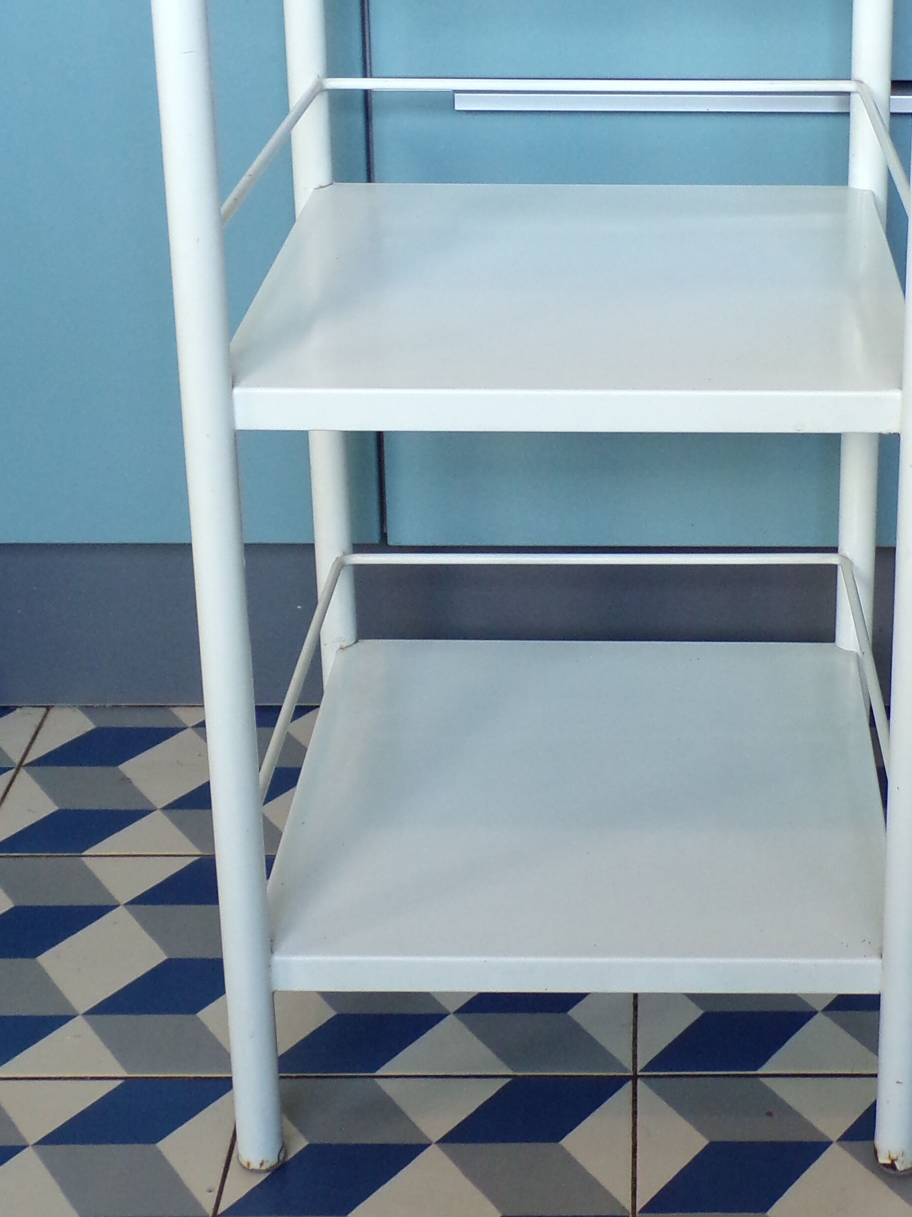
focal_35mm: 60
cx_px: 620
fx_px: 2108
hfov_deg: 24.3
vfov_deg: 31.4
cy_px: 259
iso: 200
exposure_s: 1/25
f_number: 3.2
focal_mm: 5.8
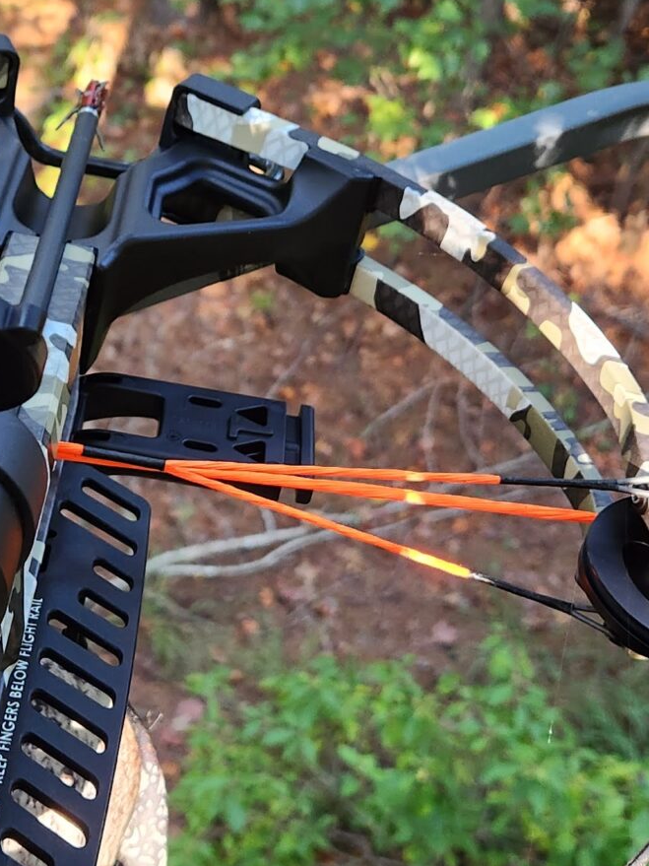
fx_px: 1675
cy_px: 339
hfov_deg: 21.6
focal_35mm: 67
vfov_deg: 28.9
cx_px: 129
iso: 200
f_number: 1.8
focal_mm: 5.4
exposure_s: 1/180
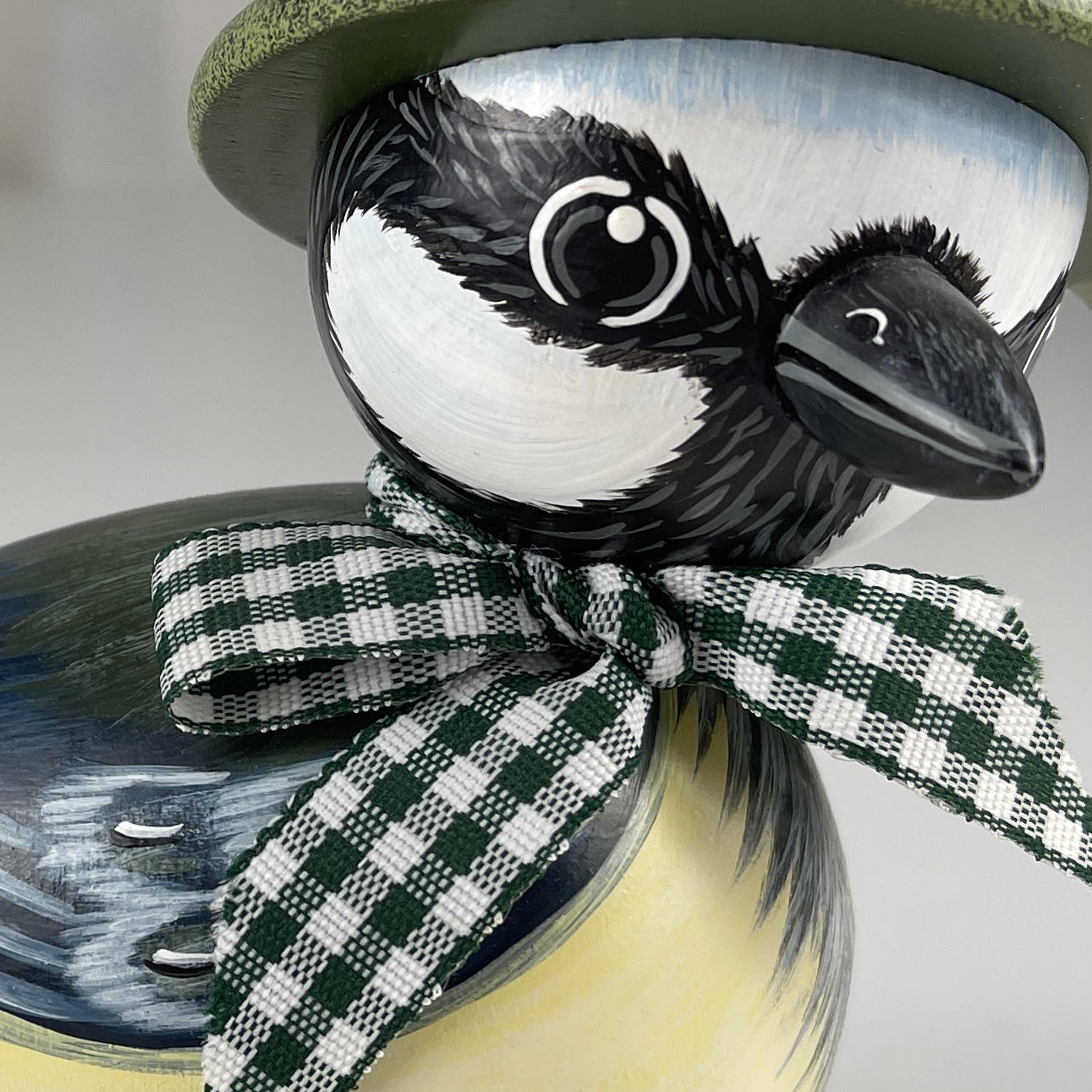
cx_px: 38
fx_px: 2463
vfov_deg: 25.0
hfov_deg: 24.1
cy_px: 620
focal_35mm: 69
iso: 32
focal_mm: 5.1
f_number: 1.6
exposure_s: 1/178
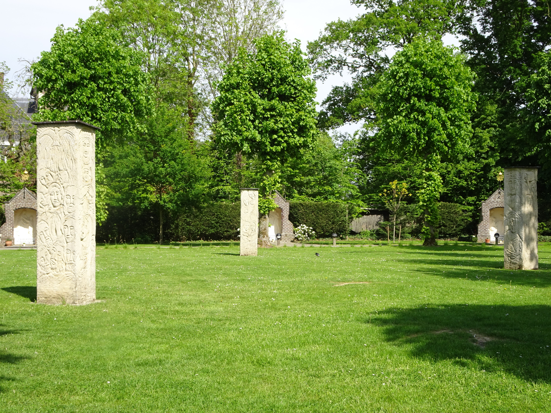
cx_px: 276
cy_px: 206
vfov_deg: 33.6
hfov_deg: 43.8
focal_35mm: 43
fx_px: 684
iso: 80
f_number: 4.5
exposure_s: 1/400
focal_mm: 7.3
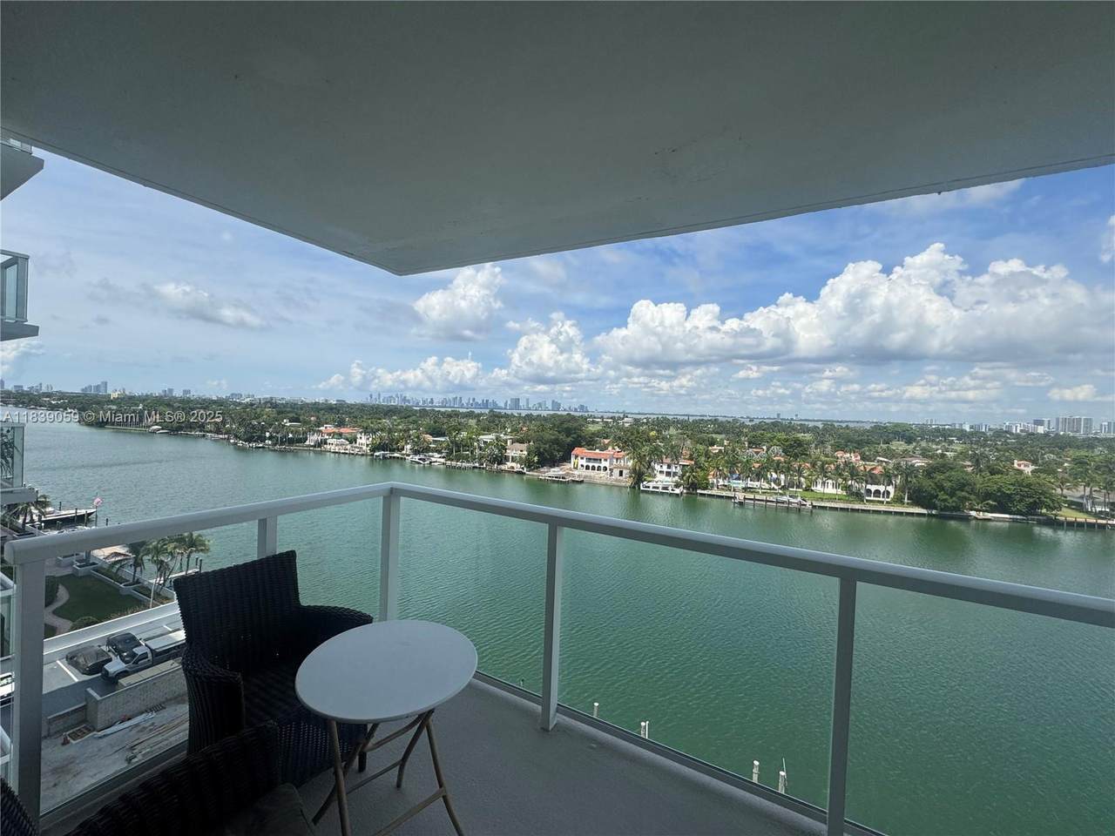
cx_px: 558
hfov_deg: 102.1
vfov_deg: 85.7
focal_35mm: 14
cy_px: 418
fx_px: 451
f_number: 2.2
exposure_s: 1/3546
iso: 50
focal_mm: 2.22
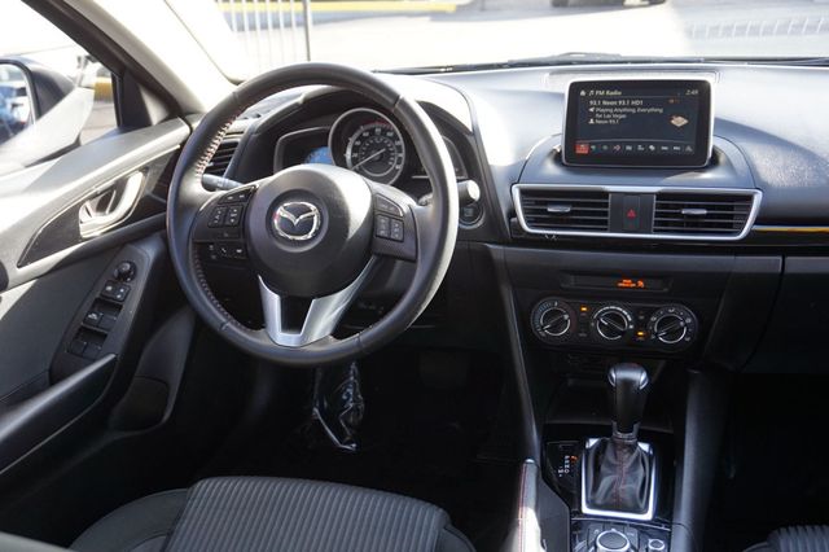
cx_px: 414
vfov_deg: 38.3
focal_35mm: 34
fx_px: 794
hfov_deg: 55.1
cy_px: 276
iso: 160
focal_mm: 23
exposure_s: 1/60
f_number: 4
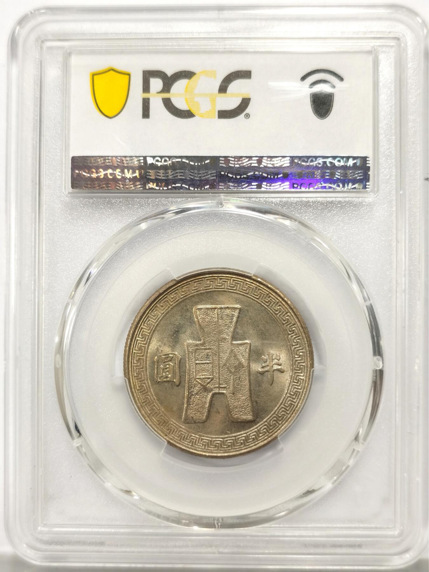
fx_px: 892
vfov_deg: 35.5
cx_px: 214
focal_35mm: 54
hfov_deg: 27.0
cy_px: 286
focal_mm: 5.56
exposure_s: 1/100
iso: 125
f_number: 16
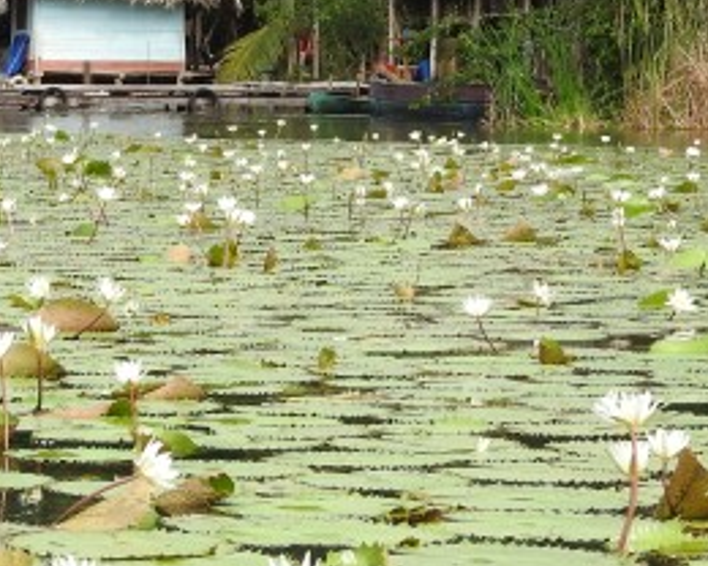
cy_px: 16
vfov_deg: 7.9
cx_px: 82
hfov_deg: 9.9
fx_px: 4086
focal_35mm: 195
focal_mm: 11.6
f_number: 4.2
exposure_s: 1/400
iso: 100
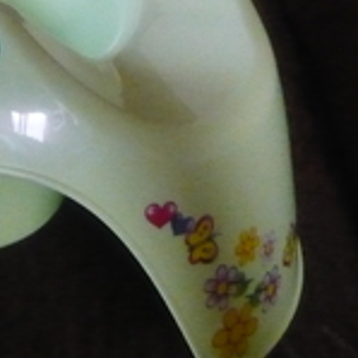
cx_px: -60
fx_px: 1030
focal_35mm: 88
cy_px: 24
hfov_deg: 18.8
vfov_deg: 19.3
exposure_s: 1/30
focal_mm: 5.5
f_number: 2.8
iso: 1250
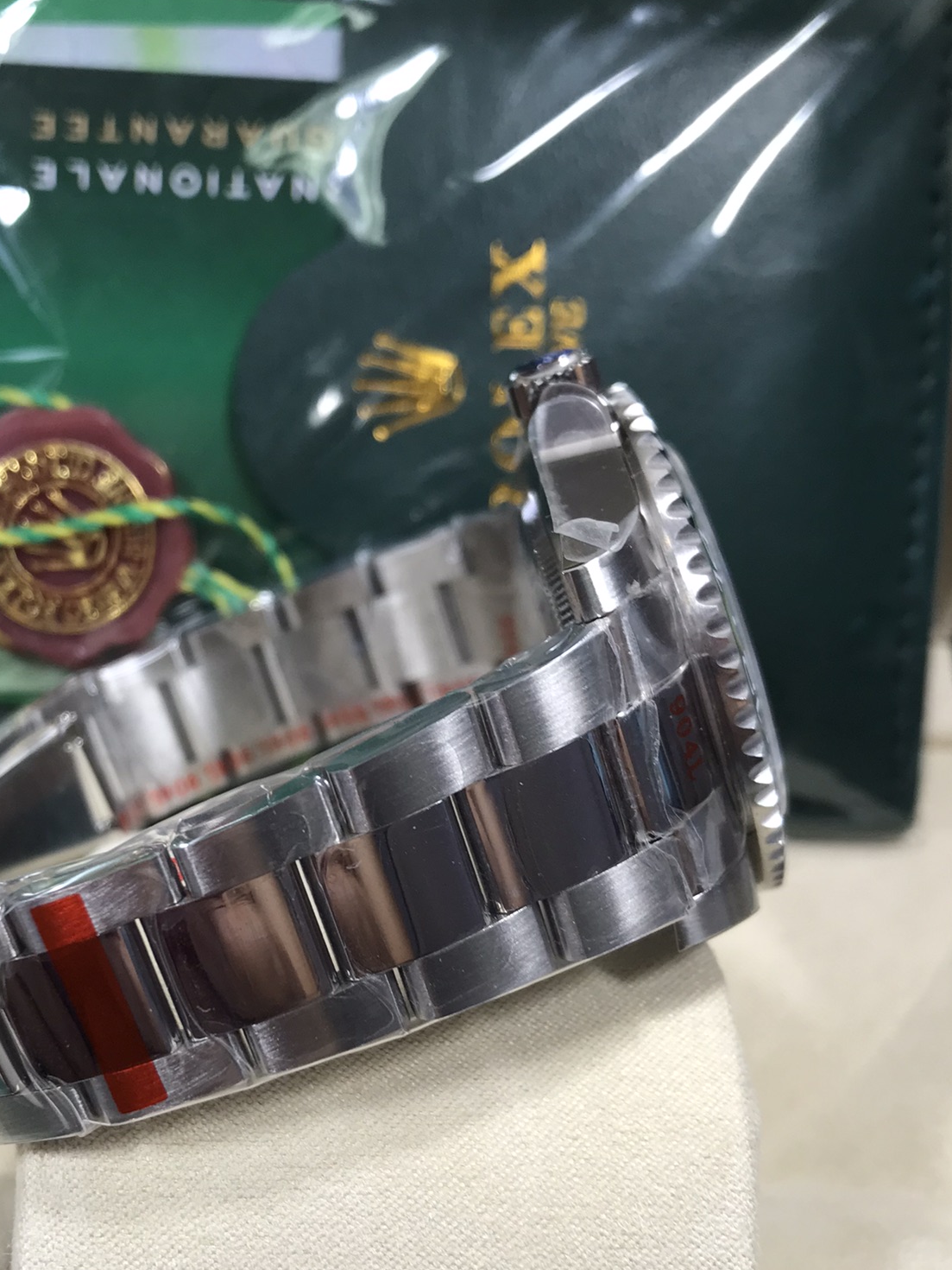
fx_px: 1430
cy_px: 793
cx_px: 297
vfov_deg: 47.4
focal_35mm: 39
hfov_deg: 36.3
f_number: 1.8
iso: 25
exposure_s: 1/50
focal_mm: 3.99
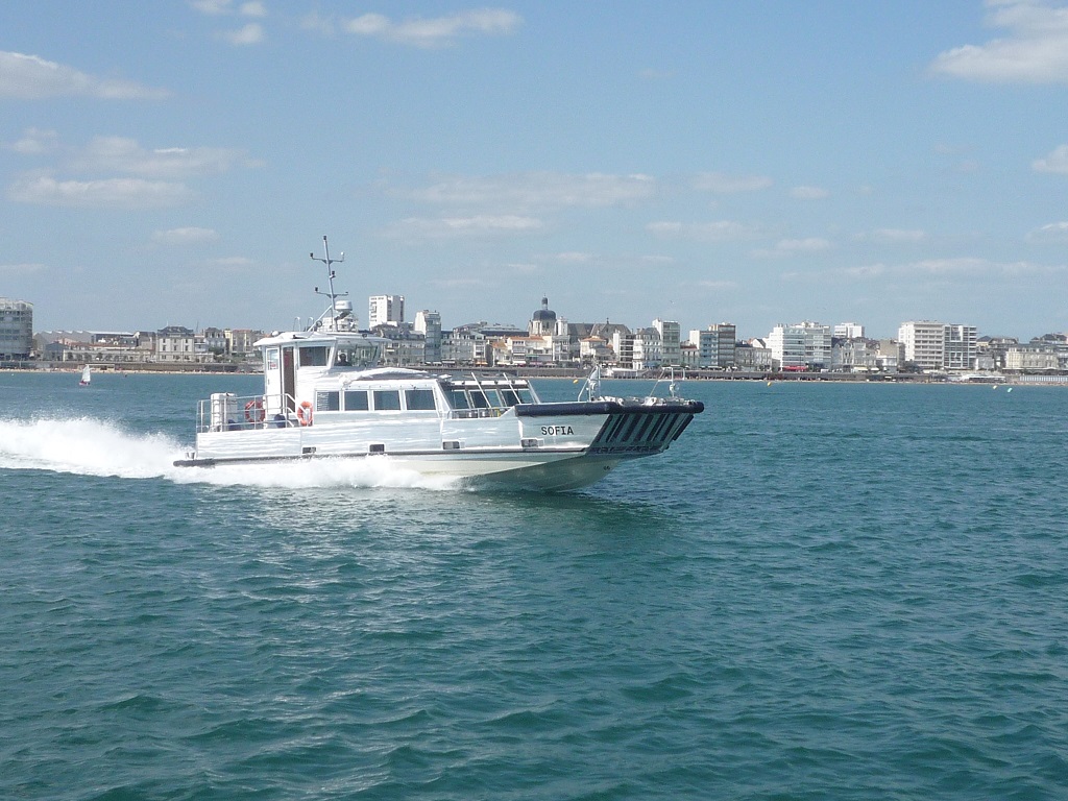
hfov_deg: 30.3
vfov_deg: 22.9
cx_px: 534
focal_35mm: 64
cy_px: 400
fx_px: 1975
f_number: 5
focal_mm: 6.3
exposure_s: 1/800
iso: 100
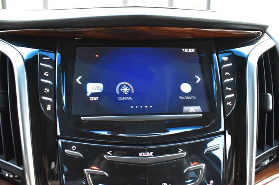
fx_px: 244
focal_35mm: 32
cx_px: 140
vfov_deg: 41.7
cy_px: 92
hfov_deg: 59.5
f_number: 6.3
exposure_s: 1/20
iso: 2500
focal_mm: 21
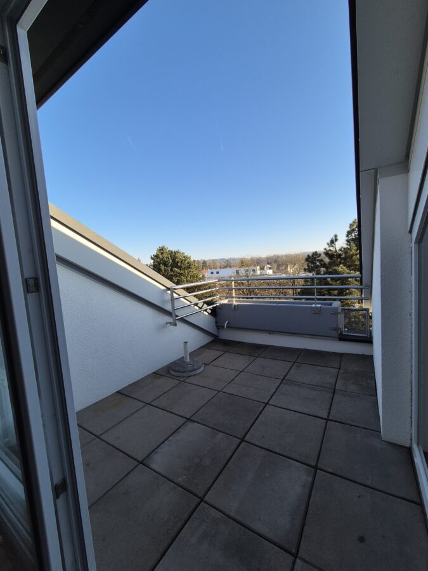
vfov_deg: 106.2
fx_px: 214
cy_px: 286
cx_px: 214
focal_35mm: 13
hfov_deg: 89.9
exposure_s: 1/1996
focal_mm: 2.2
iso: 100
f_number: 2.2
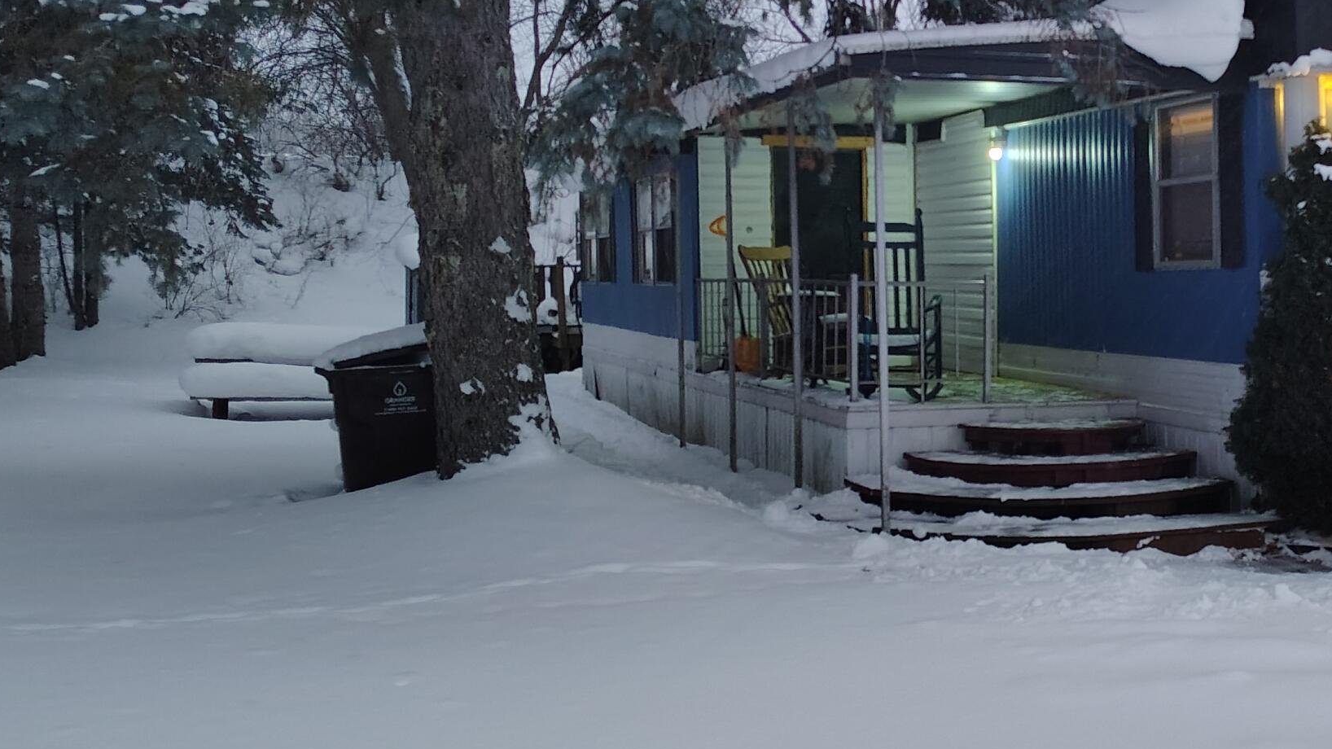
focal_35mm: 48
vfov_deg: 24.9
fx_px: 1695
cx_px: 1047
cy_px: 318
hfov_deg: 41.2
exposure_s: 1/40
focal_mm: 5.56
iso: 1475
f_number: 1.8
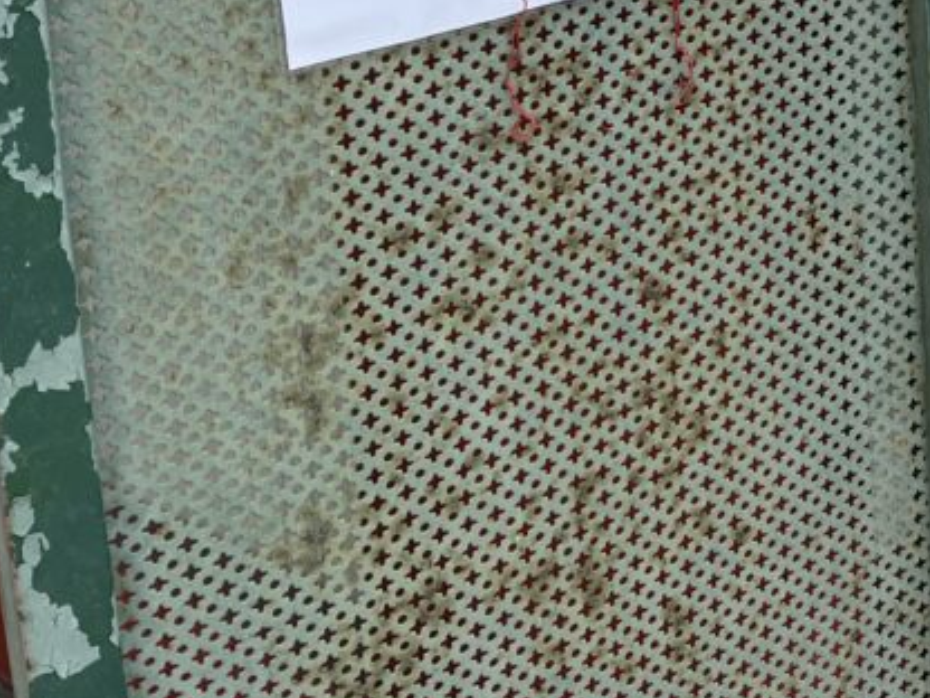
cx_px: 1194
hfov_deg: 22.1
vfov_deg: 16.8
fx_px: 2149
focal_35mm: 80
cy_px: -342
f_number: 1.6
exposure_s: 1/520
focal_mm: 5.1
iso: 50
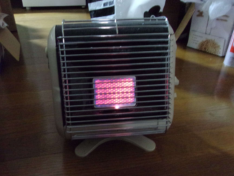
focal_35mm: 32
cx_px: 115
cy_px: 98
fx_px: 216
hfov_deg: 56.8
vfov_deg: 44.1
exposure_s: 1/4
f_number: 3
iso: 800
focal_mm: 4.9
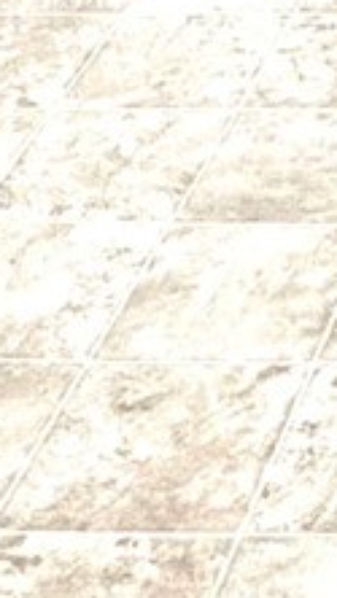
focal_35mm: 132
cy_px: -684
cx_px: 890
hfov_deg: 8.2
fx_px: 2095
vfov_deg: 13.4
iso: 160
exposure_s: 1/120
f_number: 2.2
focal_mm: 2.22
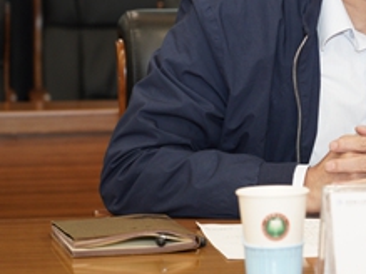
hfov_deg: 10.2
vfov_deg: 7.7
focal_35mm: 191
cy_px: 19
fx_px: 2018
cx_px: 414
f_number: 4
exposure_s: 1/80
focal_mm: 68
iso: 1250
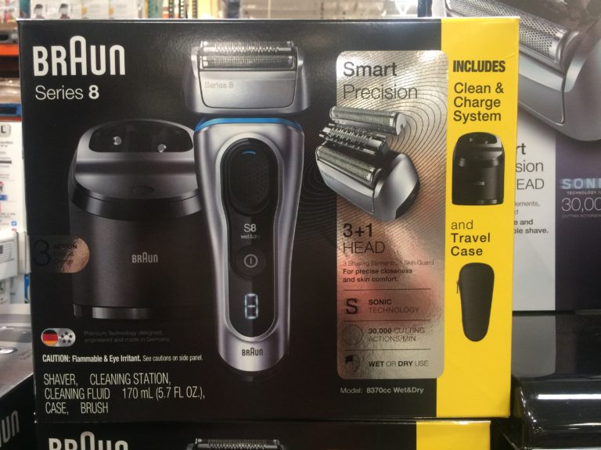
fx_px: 503
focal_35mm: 29
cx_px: 300
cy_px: 225
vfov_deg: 48.2
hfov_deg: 61.7
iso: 125
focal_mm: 4.15
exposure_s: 1/30
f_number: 2.2
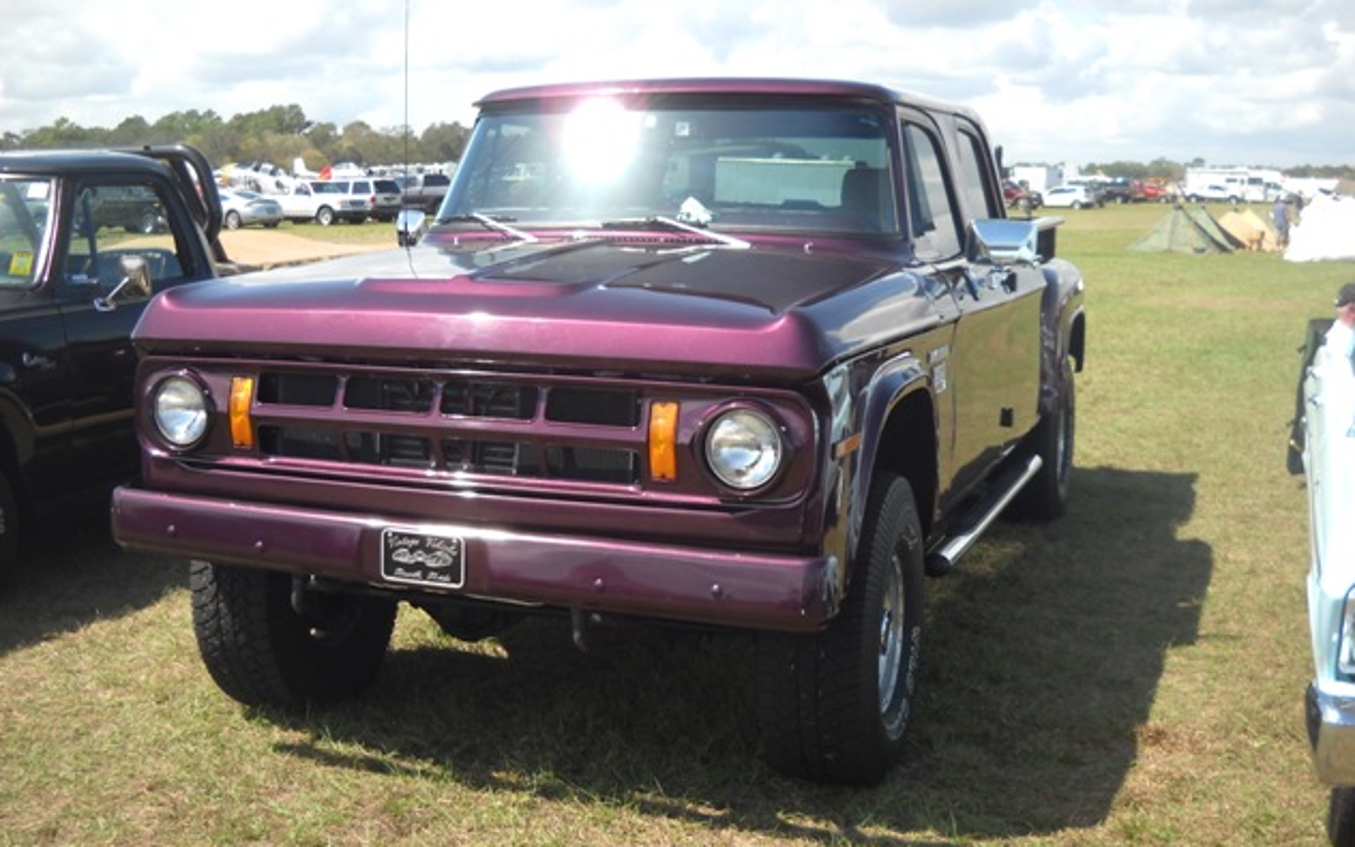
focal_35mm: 44
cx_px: 675
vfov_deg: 29.2
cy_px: 416
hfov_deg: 45.3
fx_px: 1625
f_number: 5.5
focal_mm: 6.72
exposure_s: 1/154
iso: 64
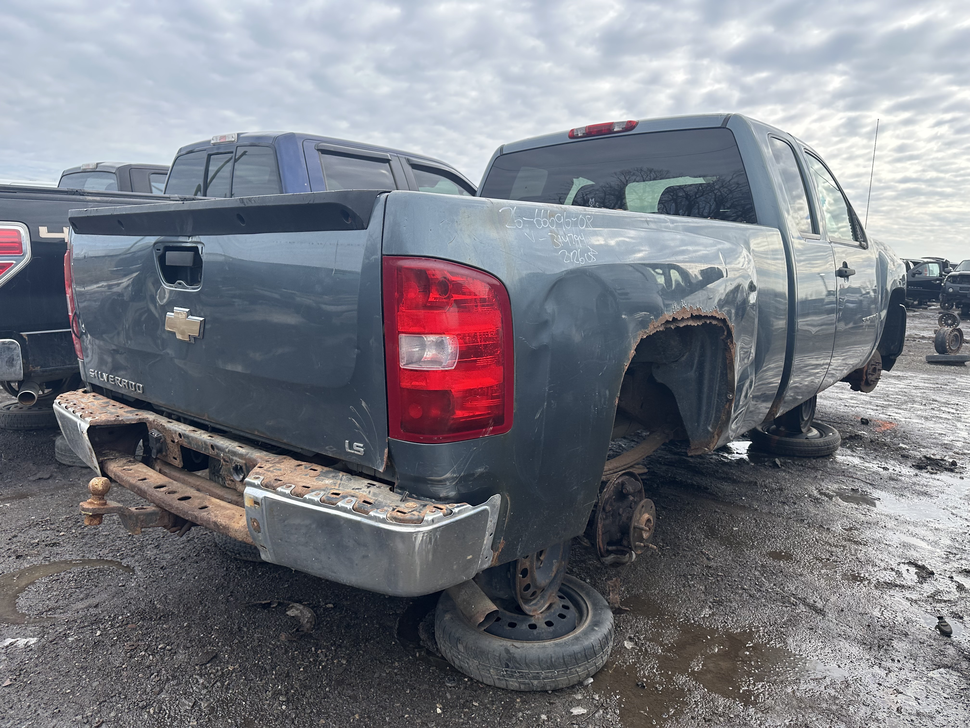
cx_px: 485
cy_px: 364
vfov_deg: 56.8
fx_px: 673
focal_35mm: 24
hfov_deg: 71.6
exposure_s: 1/1517
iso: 80
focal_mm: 6.86
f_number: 1.78
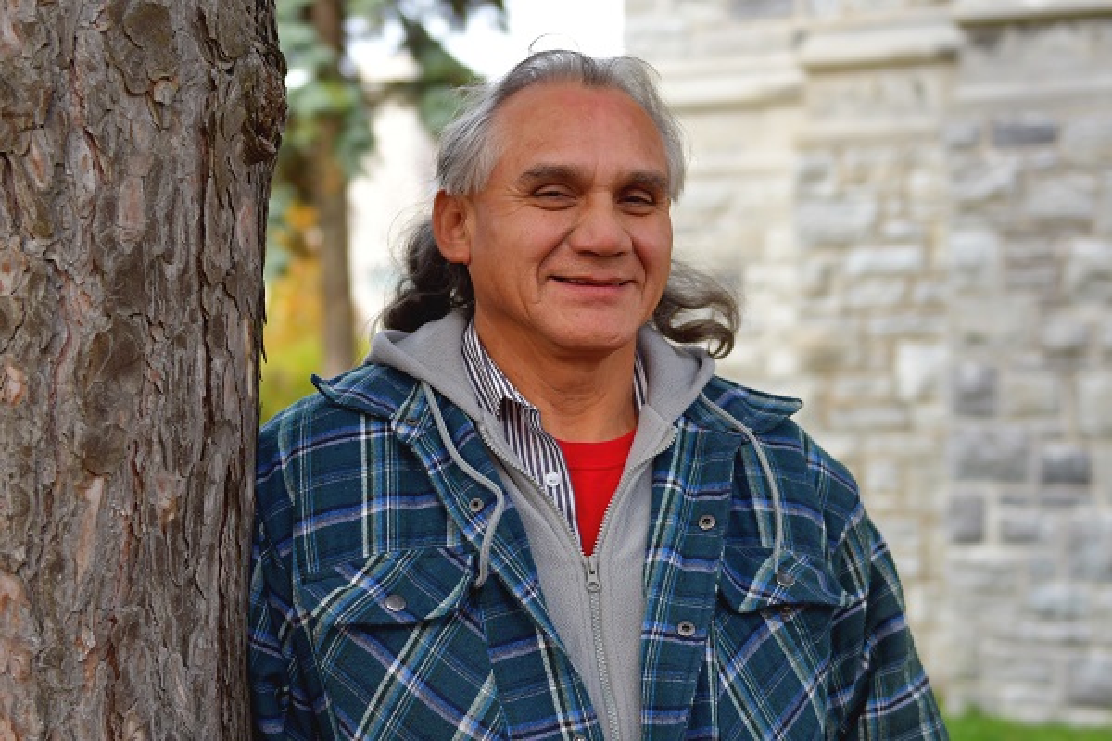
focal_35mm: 60
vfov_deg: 22.6
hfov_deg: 33.4
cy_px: 370
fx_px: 1853
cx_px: 556
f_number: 2.8
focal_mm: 40
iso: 200
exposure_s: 1/500
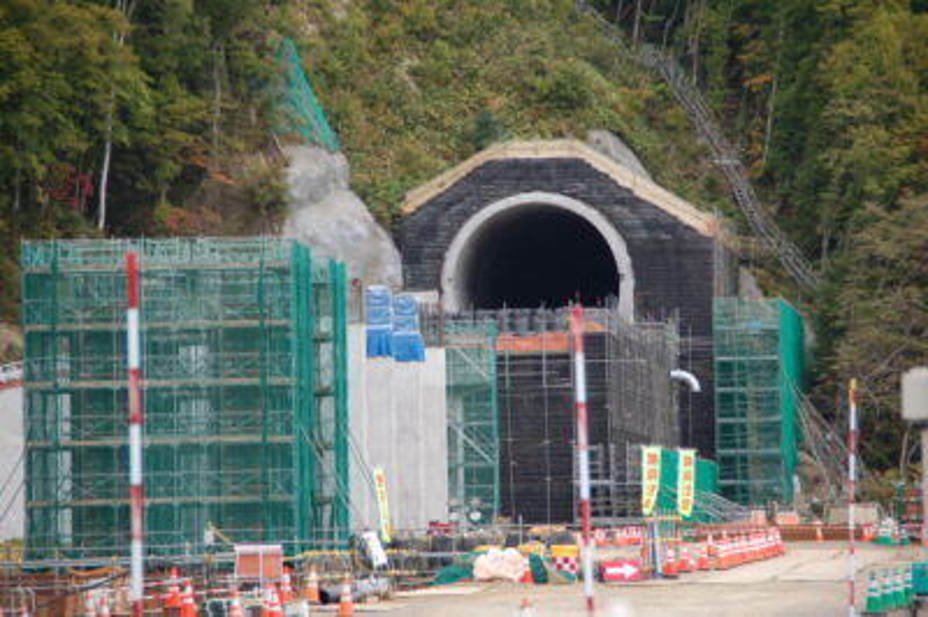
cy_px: 308
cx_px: 464
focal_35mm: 218
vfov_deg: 6.3
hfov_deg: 9.5
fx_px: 5602
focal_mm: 145
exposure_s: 1/500
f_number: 6
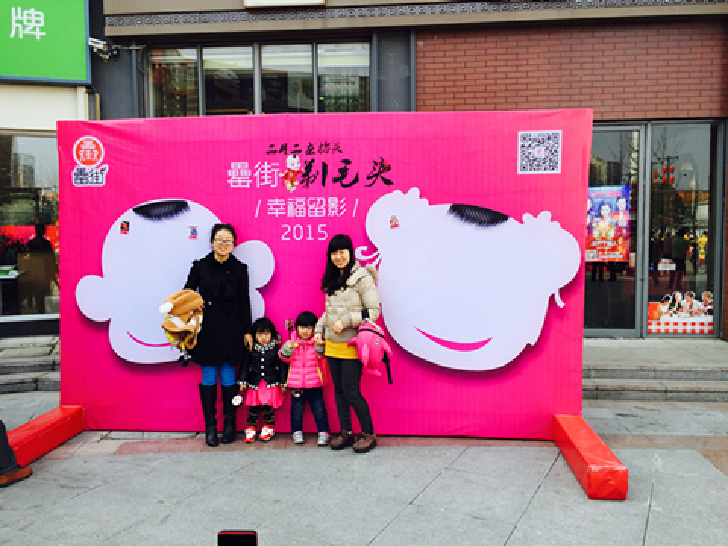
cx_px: 364
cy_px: 273
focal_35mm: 29
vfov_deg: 48.2
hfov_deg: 61.7
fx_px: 610
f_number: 2.2
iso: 32
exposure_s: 1/444
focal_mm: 4.15
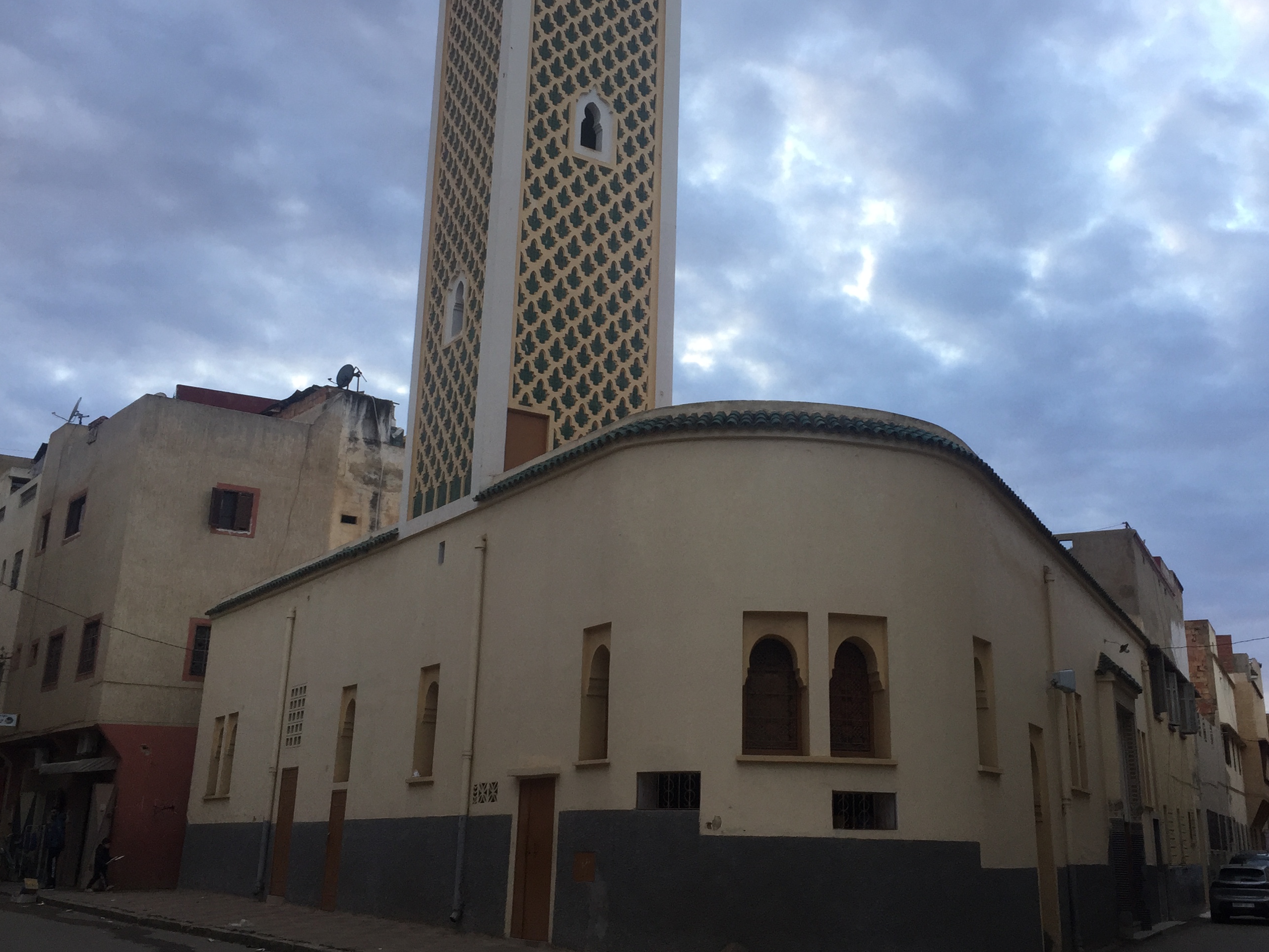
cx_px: 721
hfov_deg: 50.0
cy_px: 398
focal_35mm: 37
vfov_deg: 38.6
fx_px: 1357
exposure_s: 1/100
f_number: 2.2
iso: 32
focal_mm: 4.15
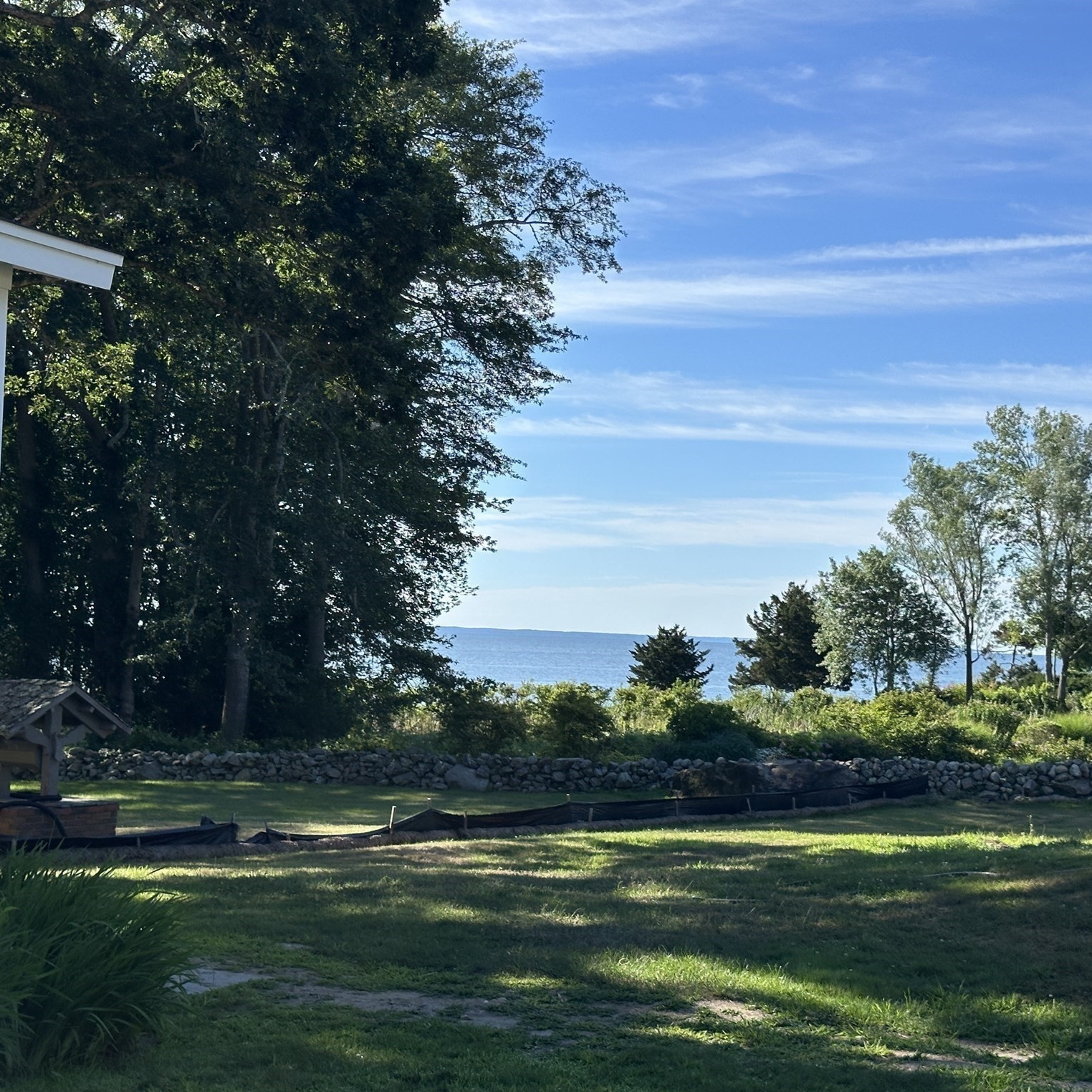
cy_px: 549
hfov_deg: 30.0
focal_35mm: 57
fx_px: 2034
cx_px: 504
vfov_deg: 30.0
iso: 64
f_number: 1.78
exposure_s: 1/3876
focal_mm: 6.86
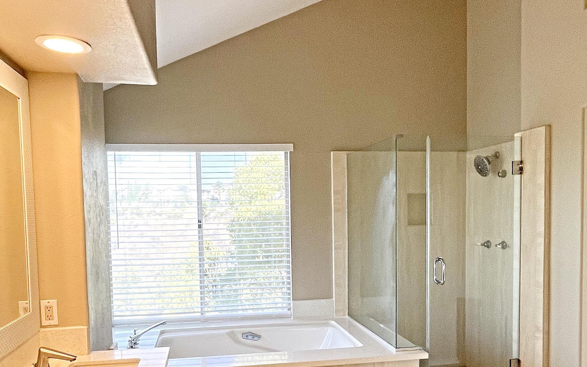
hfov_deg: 64.6
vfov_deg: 42.6
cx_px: 287
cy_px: 243
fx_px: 464
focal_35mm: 29
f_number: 2.4
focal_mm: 1.54
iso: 80
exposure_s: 1/99
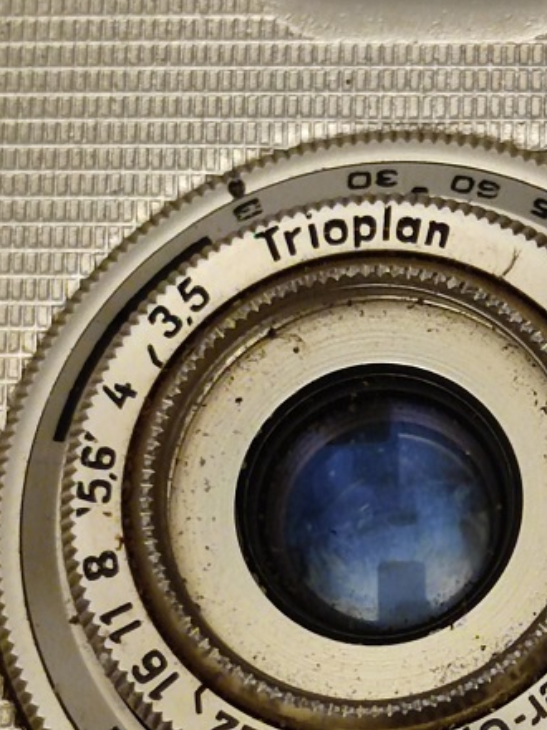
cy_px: 460
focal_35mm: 218
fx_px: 4593
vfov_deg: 9.1
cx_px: 404
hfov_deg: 6.8
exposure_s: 1/120
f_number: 1.69
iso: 399
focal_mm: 6.72
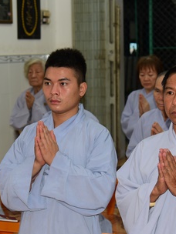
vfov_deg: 19.1
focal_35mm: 103
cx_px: 85
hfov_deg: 14.4
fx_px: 698
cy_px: 129
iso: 320
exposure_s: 1/60
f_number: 4
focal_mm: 50
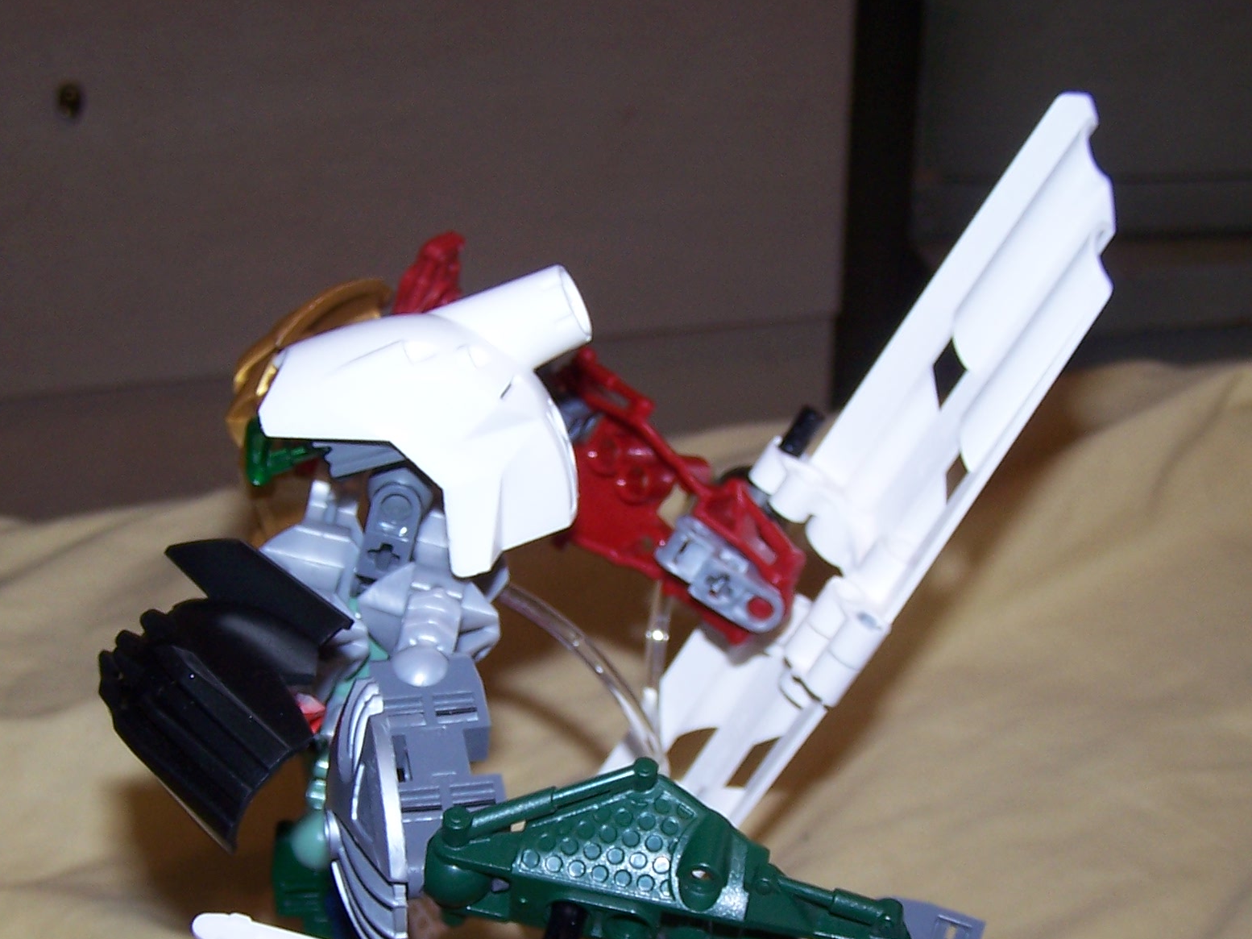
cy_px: 698
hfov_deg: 30.7
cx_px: 601
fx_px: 2278
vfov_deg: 23.1
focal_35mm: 63
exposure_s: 1/60
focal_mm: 6.3
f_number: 2.8
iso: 80
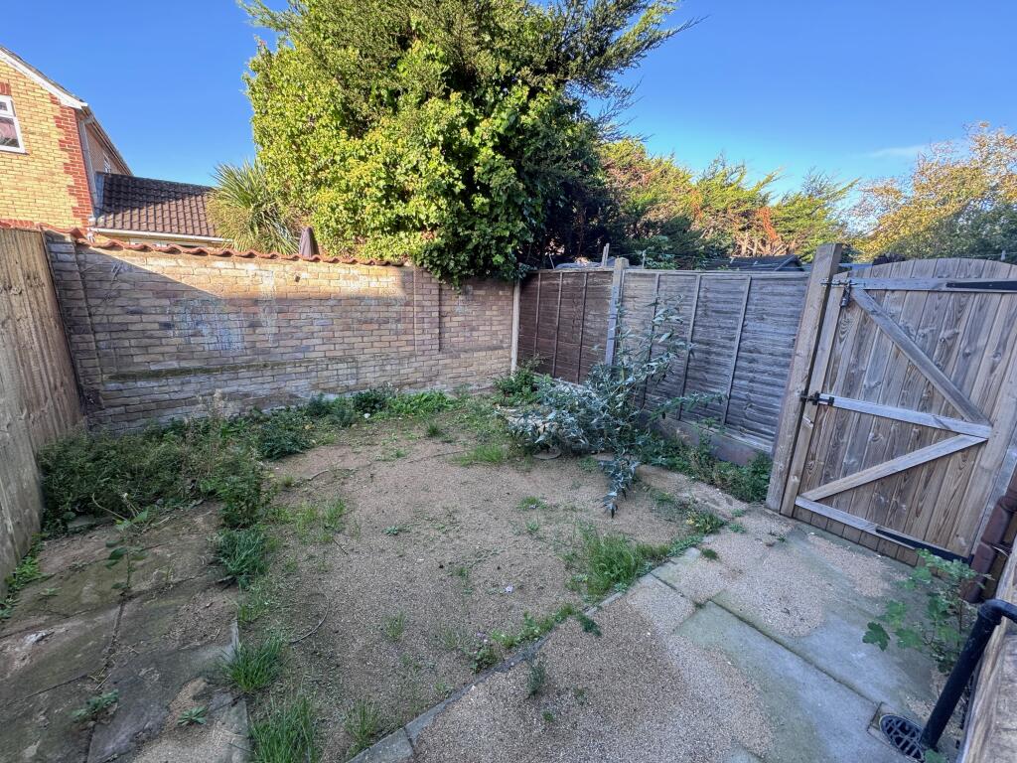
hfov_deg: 102.1
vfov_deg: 85.7
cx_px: 508
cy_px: 382
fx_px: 411
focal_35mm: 14
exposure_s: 1/99
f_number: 2.2
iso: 64
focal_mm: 2.22
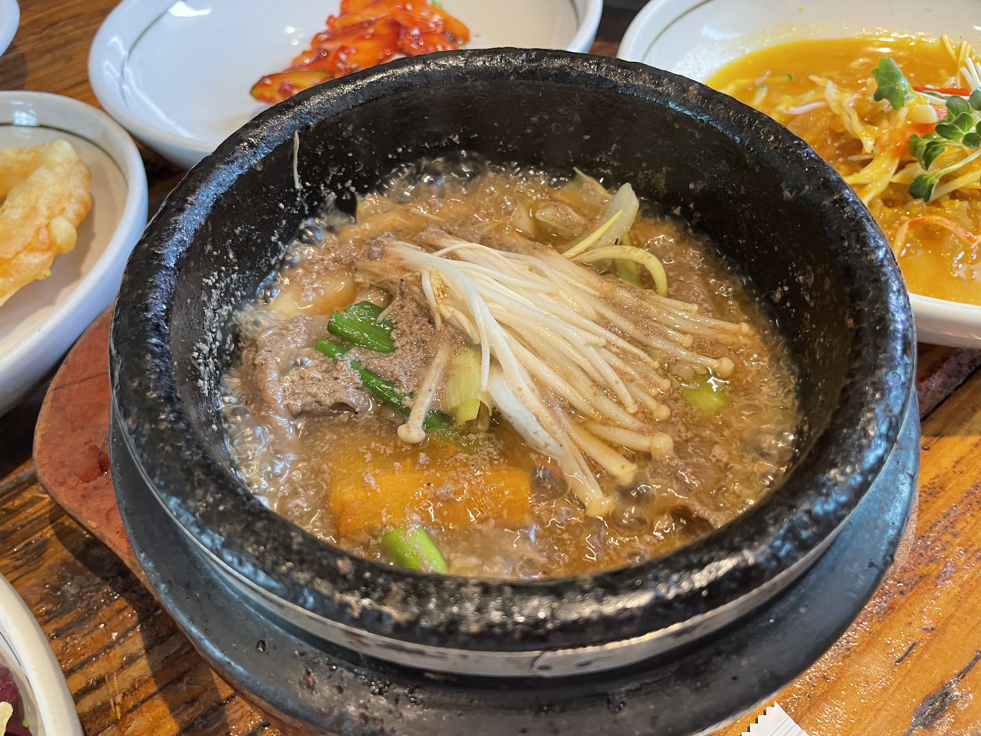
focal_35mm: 26
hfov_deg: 67.3
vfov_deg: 53.1
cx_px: 490
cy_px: 368
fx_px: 737
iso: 160
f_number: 1.6
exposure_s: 1/60
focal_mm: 4.2
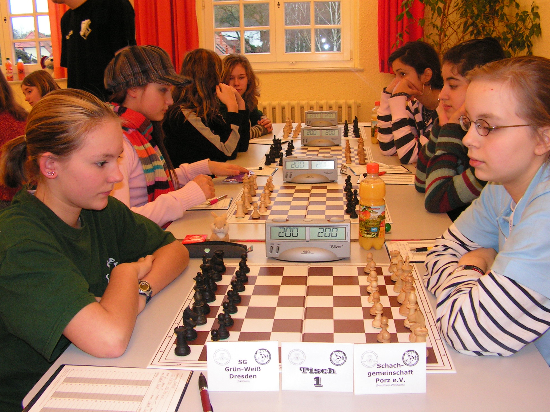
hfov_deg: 50.1
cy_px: 202
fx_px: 588
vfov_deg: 38.7
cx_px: 279
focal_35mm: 37
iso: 200
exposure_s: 1/40
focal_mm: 6
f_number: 3.2
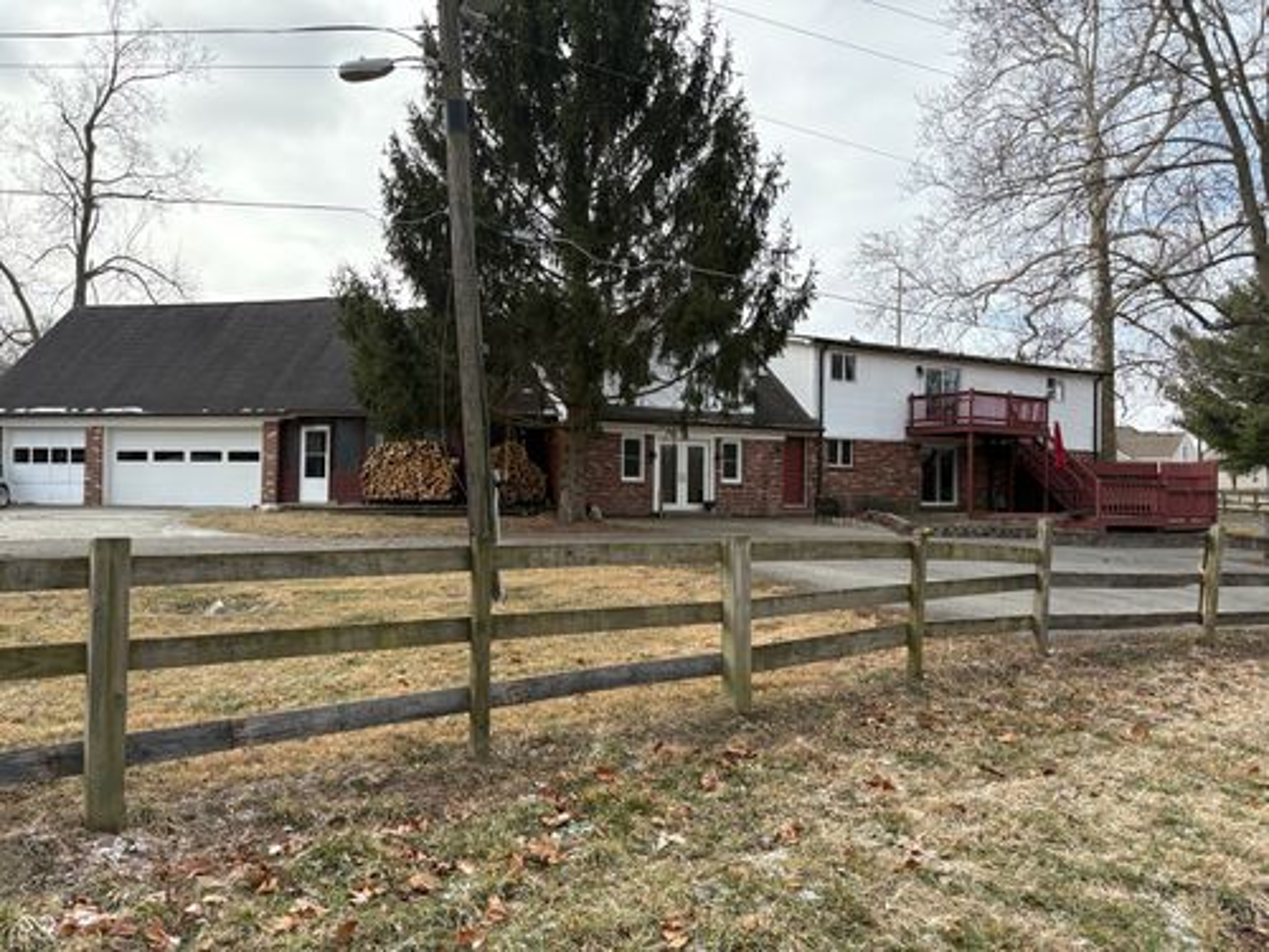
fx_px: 953
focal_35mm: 26
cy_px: 476
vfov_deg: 53.1
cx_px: 634
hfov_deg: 67.3
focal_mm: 5.96
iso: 64
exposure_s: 1/1706
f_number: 1.6
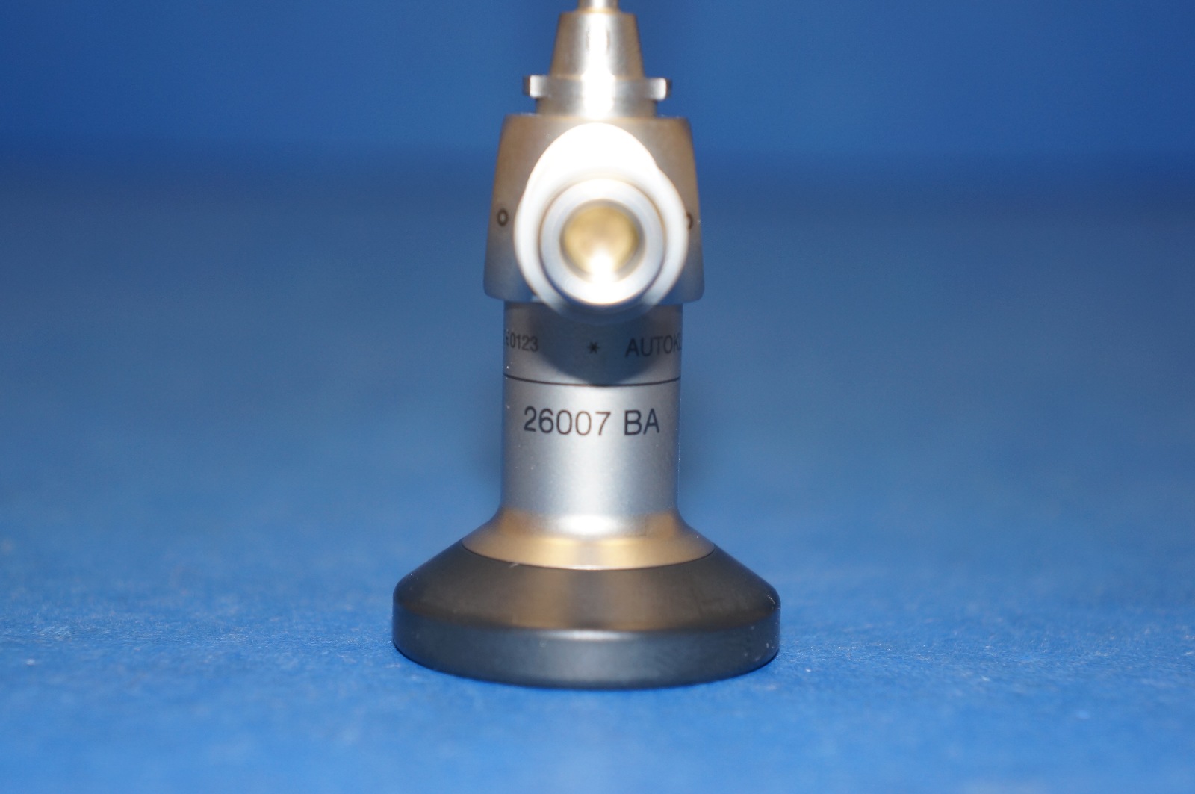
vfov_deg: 16.5
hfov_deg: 24.6
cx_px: 598
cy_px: 397
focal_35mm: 82
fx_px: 2735
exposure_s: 1/60
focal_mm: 55
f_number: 5.6
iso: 400
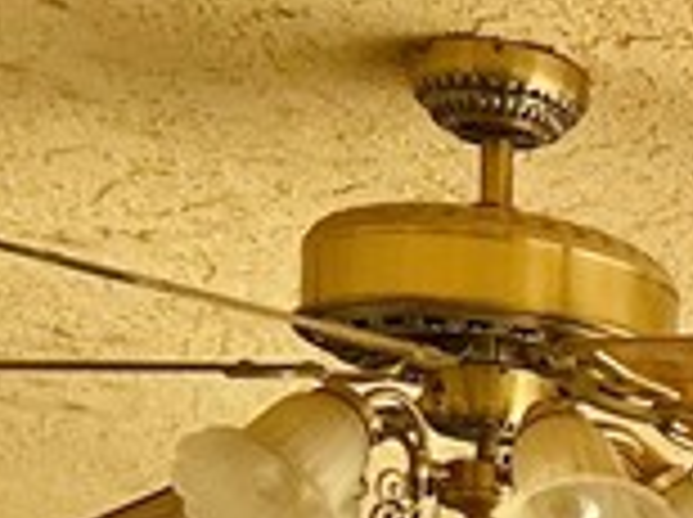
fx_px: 3198
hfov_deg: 10.4
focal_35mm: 160
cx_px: 1764
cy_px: 1185
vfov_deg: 8.5
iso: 80
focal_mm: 6.86
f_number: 1.78
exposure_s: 1/1916
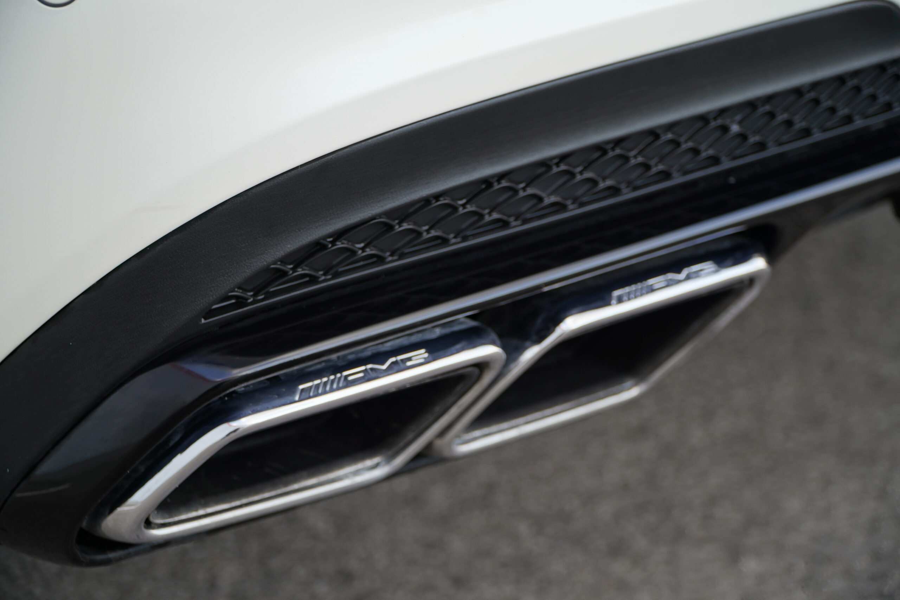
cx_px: 450
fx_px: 1912
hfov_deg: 26.5
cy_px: 300
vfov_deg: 17.8
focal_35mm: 76
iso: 160
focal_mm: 51
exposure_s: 1/80
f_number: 4
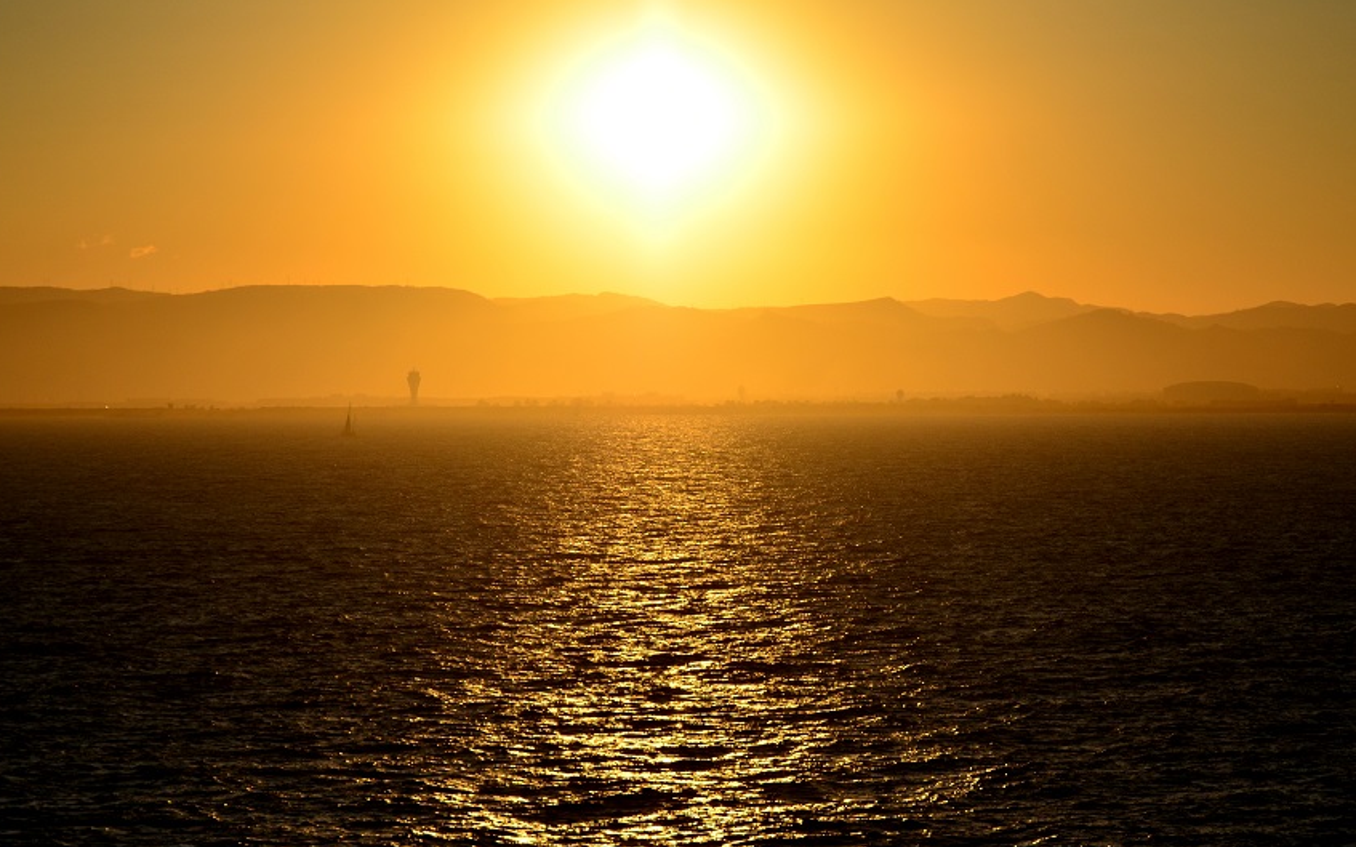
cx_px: 673
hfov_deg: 16.6
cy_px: 494
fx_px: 4655
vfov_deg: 10.4
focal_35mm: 126
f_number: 4.5
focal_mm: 70
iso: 220
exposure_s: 1/8000
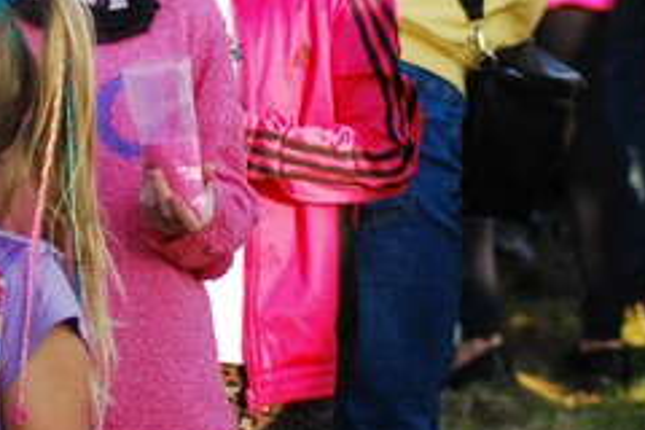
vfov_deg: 3.9
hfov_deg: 5.9
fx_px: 6288
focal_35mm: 351
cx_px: 204
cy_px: -145
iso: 320
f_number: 4.5
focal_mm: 70
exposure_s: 1/500
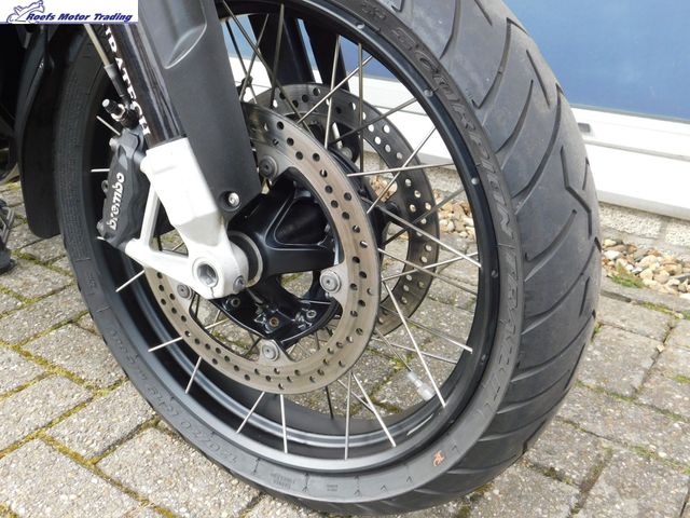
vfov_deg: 39.7
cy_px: 259
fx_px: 718
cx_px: 345
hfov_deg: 51.4
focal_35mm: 36
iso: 125
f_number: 3.5
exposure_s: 1/100
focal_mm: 6.3
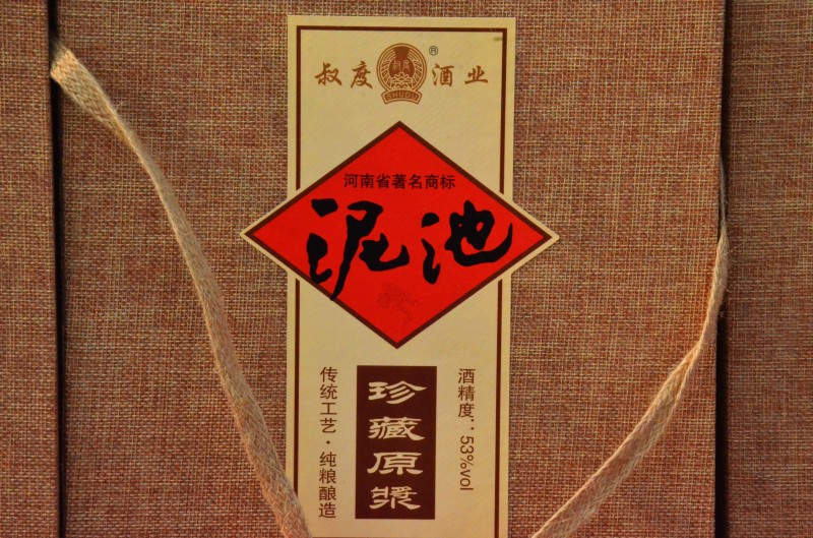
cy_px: 269
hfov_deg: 16.1
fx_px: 2872
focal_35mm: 128
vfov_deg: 10.7
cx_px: 406
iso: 5000
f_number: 20
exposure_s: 1/1600
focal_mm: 85
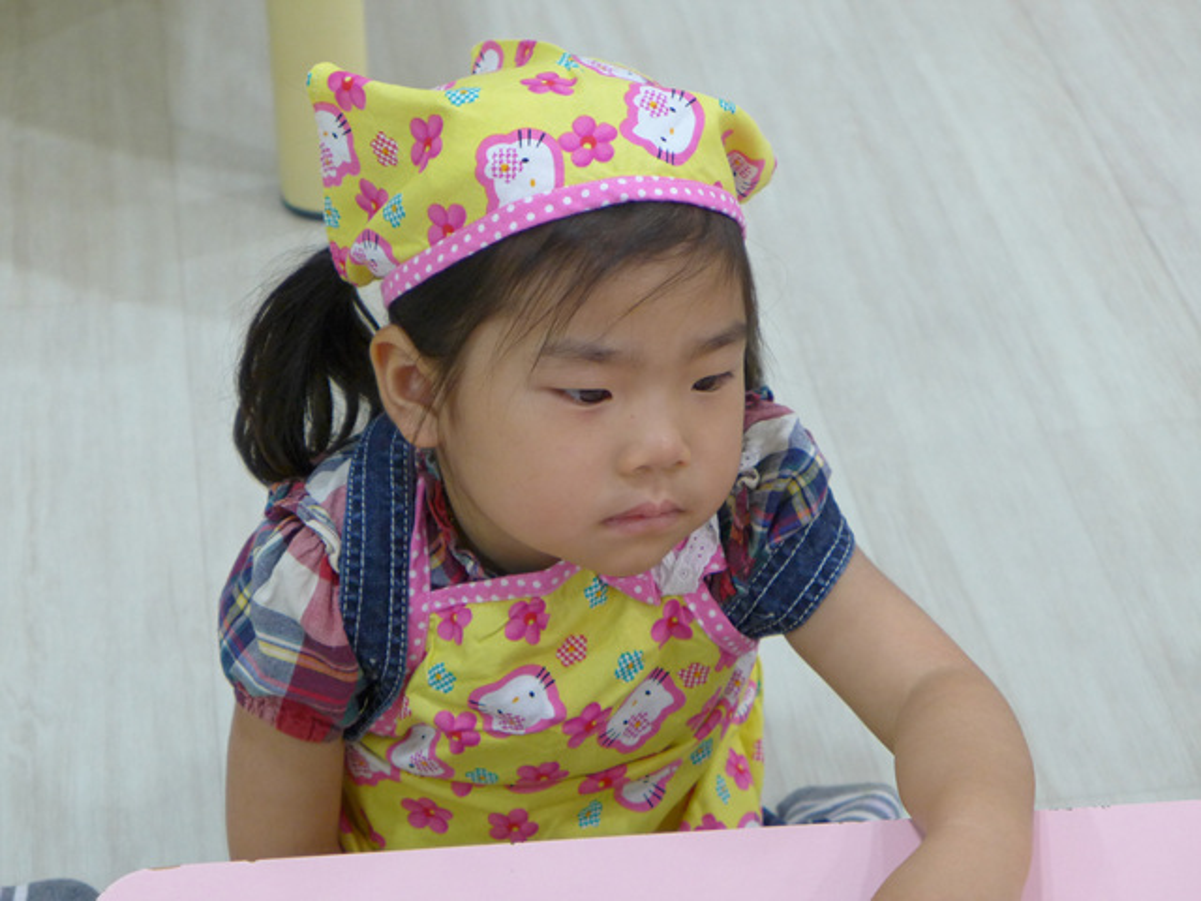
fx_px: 3123
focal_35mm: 90
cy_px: 450
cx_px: 600
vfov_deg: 16.4
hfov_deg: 21.8
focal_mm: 17.7
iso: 400
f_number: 2.3
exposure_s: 1/125
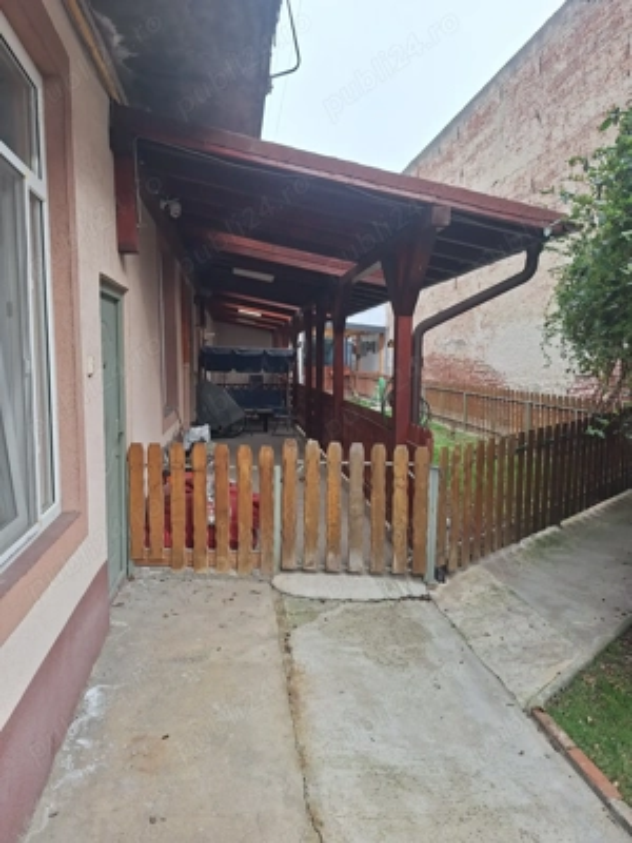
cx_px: 316
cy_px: 422
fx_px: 560
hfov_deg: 58.9
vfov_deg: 73.9
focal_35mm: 23
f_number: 1.8
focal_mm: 5.54
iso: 40
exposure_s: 1/428
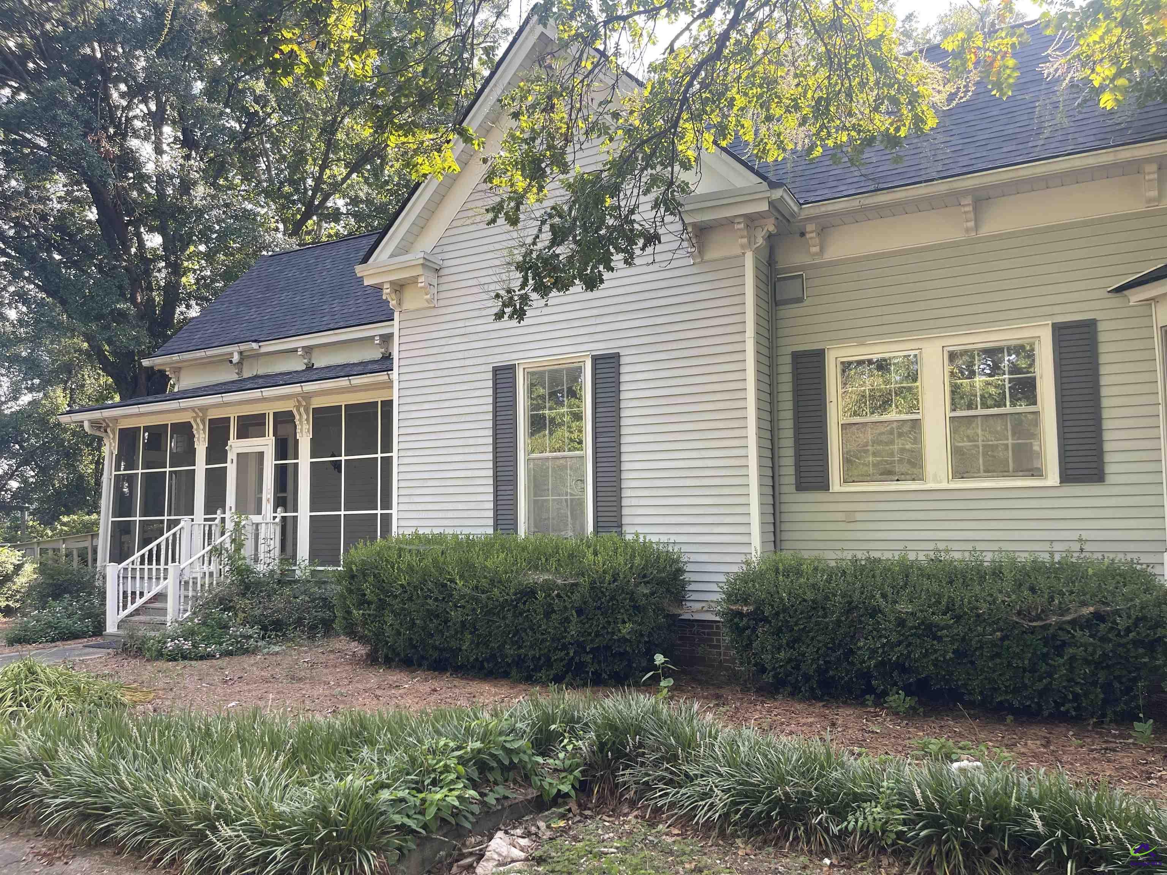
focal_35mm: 25
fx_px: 843
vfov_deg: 54.9
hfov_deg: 69.4
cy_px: 438
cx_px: 584
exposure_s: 1/230
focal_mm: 5.1
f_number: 1.6
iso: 32
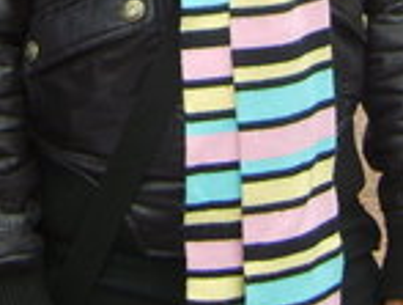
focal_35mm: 152
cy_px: -352
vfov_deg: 9.1
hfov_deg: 12.9
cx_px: 129
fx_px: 1774
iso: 50
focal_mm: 7.4
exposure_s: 1/90
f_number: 2.8
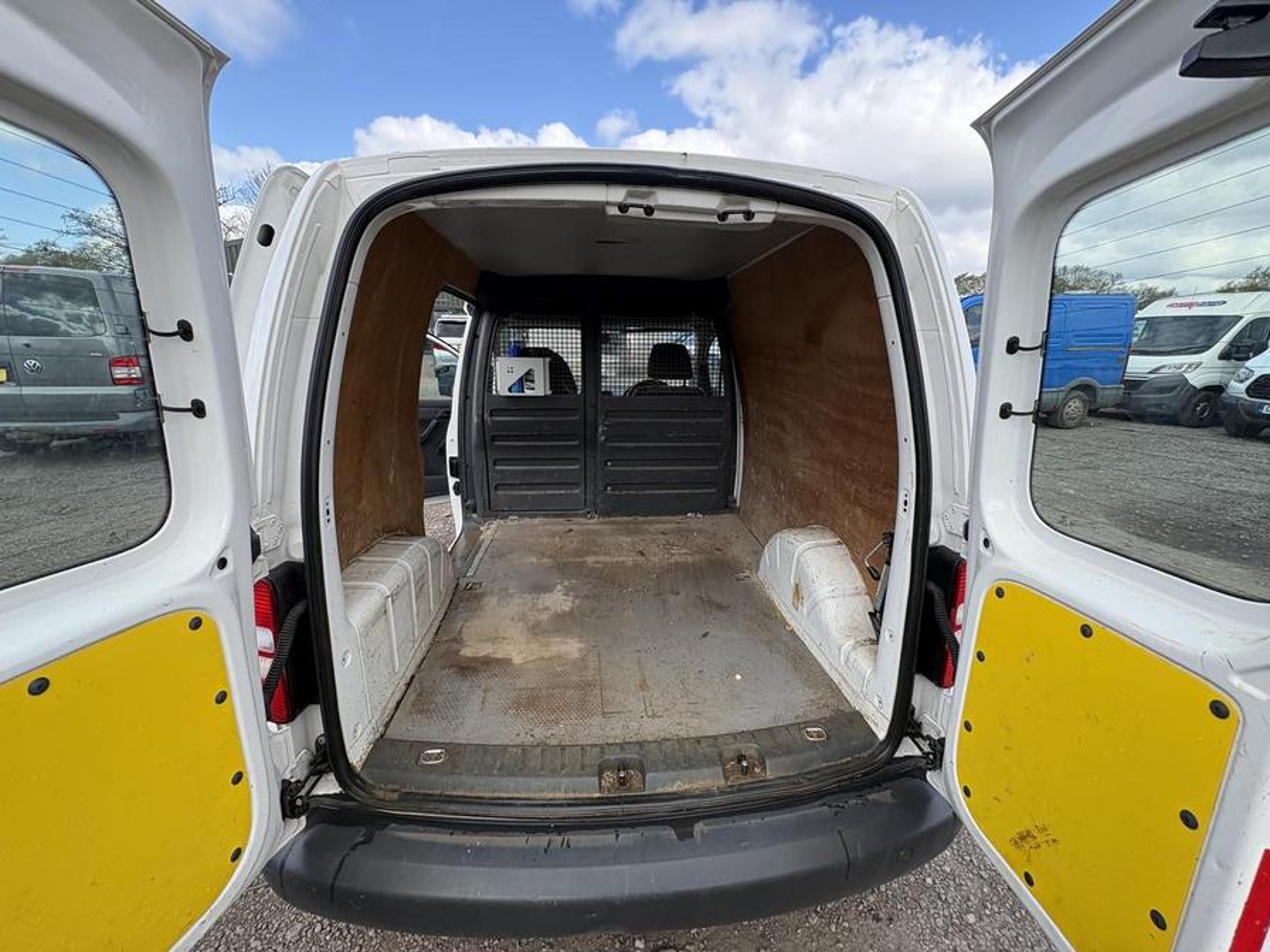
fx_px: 514
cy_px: 476
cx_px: 635
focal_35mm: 14
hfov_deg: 102.1
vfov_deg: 85.7
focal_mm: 2.22
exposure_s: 1/346
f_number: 2.2
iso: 64
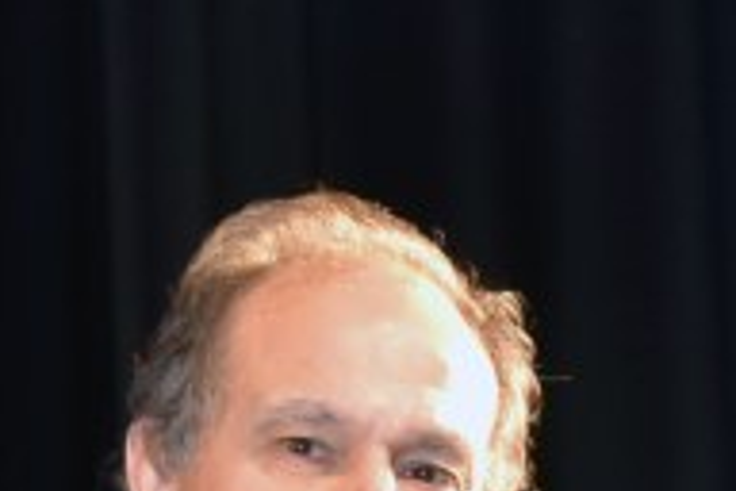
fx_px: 7870
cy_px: 1233
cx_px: 1012
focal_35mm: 385
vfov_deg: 3.5
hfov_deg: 5.3
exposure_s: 1/60
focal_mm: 48
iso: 800
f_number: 4.8
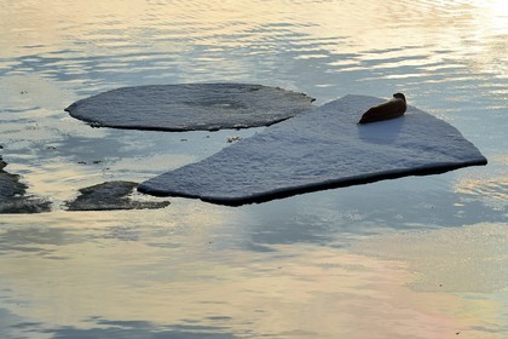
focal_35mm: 200
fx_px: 2822
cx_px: 254
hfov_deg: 10.3
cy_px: 170
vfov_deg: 6.9
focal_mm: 200
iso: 200
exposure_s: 1/500
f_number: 10
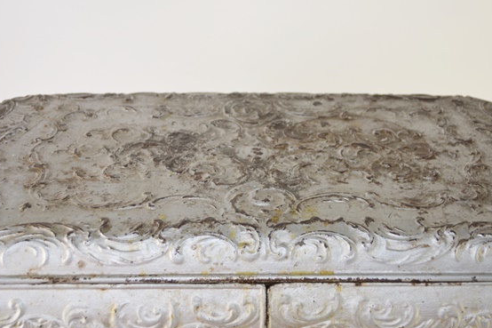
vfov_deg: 26.0
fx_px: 710
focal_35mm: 52
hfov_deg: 38.2
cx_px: 239
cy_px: 162
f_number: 4.8
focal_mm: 32
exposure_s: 1/100
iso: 400
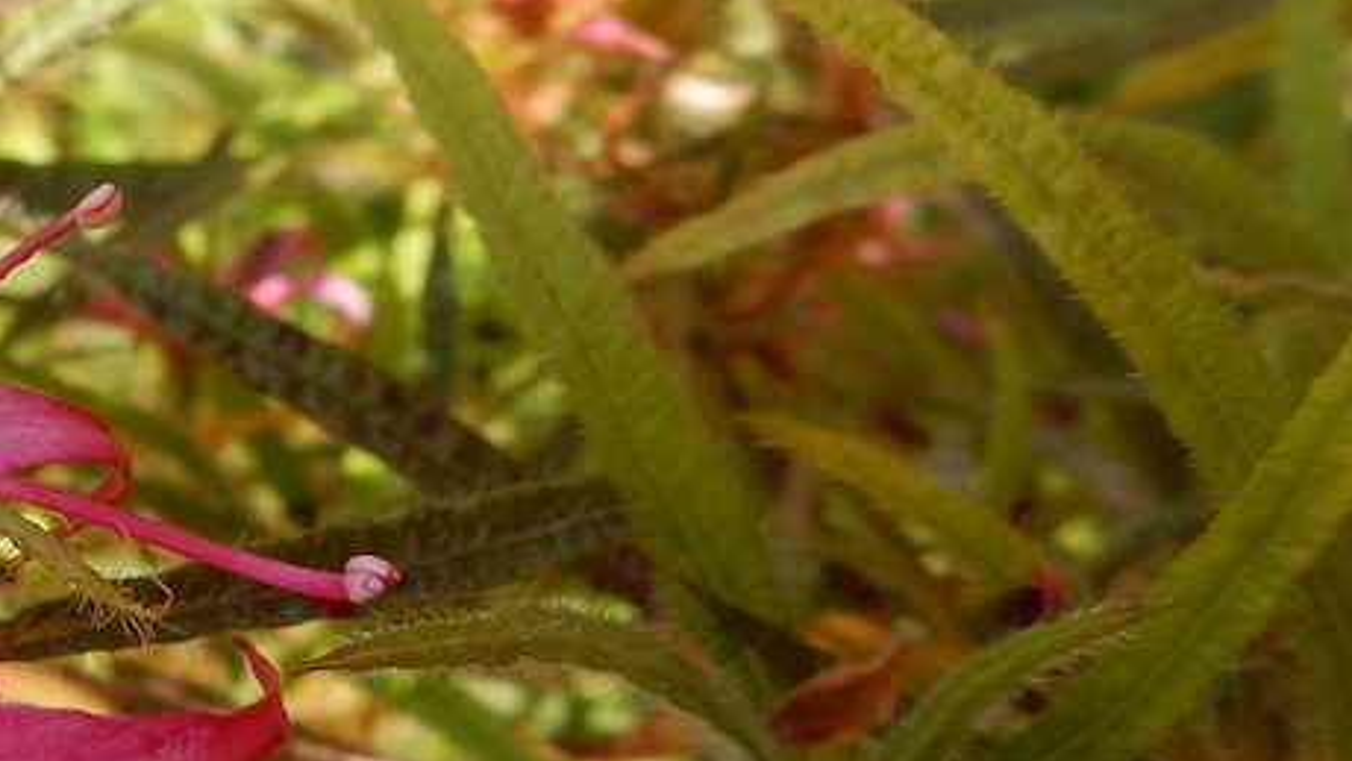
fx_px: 2546
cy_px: 591
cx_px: -262
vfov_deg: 16.9
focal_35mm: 71
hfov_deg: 26.5
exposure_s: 1/320
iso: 125
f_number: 3.7
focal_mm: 4.5
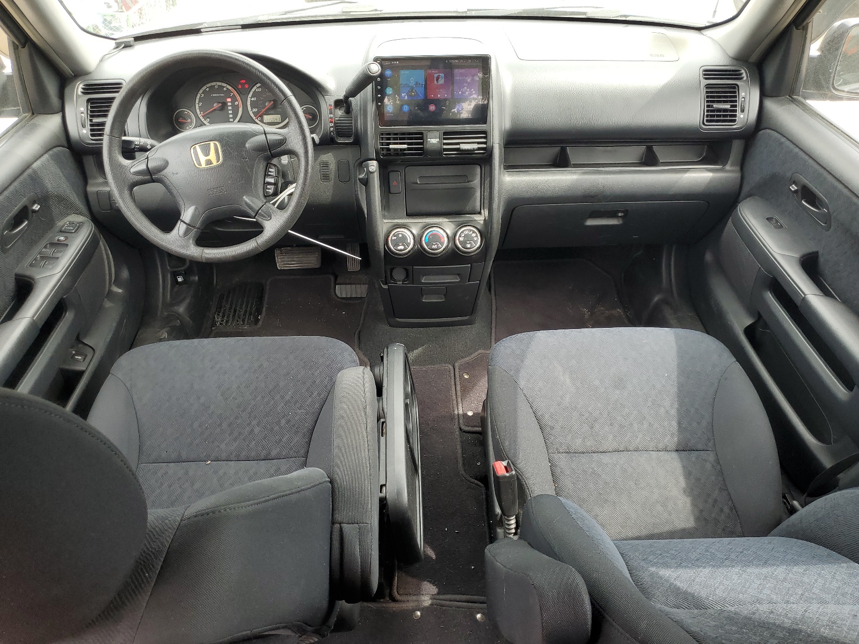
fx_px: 645
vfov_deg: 53.1
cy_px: 322
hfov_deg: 67.3
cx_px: 430
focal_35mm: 26
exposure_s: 1/196
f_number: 1.5
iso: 50
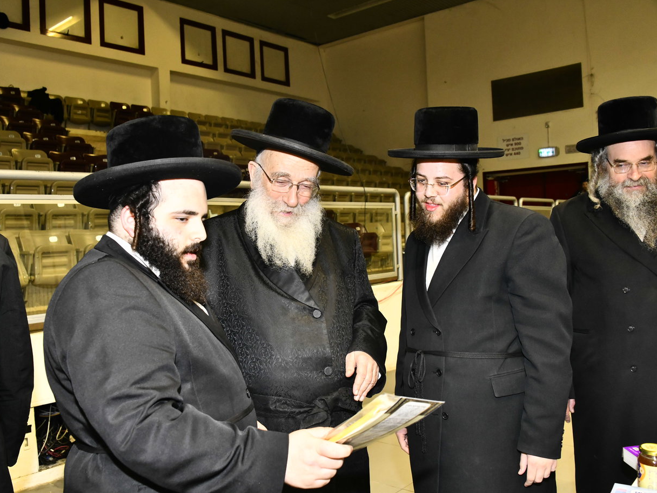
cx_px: 293
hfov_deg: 58.2
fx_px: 588
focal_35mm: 31
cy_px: 251
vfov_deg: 45.4
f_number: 5.6
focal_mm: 28
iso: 1600
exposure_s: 1/100
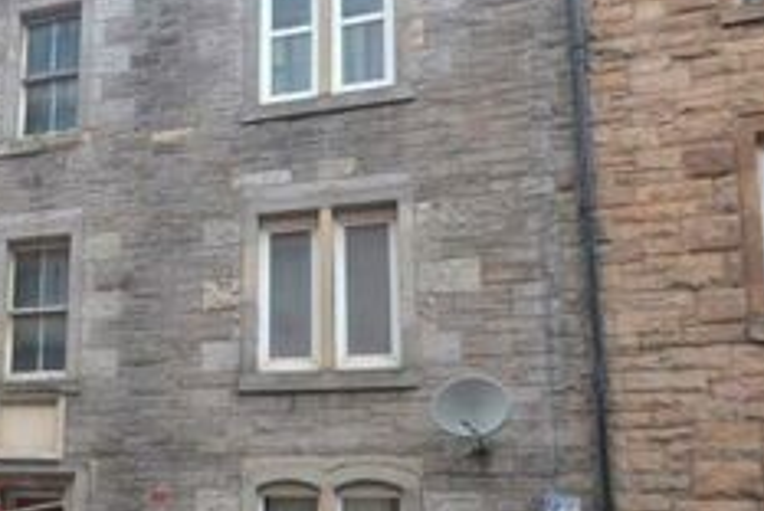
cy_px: 346
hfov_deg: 39.2
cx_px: 23
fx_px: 956
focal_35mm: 45
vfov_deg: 29.7
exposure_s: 1/100
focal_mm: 10
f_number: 5
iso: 400
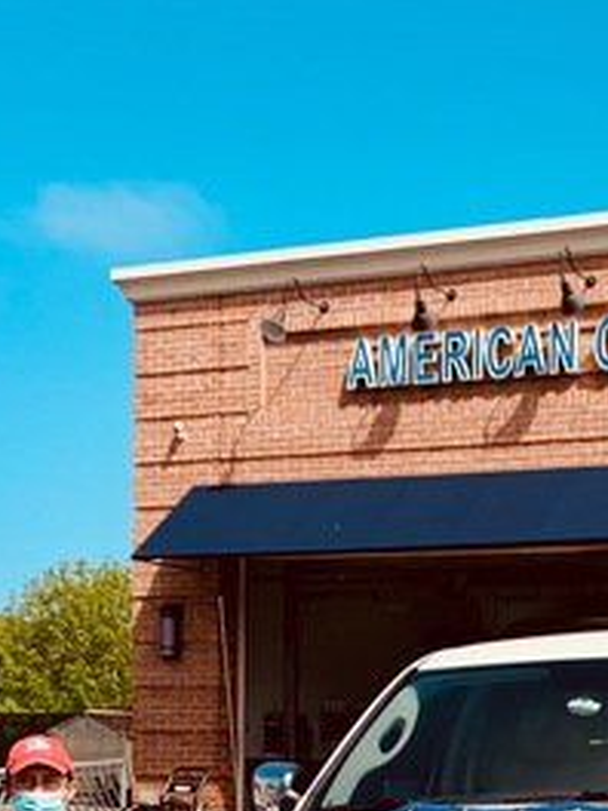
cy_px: 891
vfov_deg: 25.4
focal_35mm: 71
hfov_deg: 20.1
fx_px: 1663
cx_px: 608
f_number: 1.8
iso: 25
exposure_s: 1/2114
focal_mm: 4.25
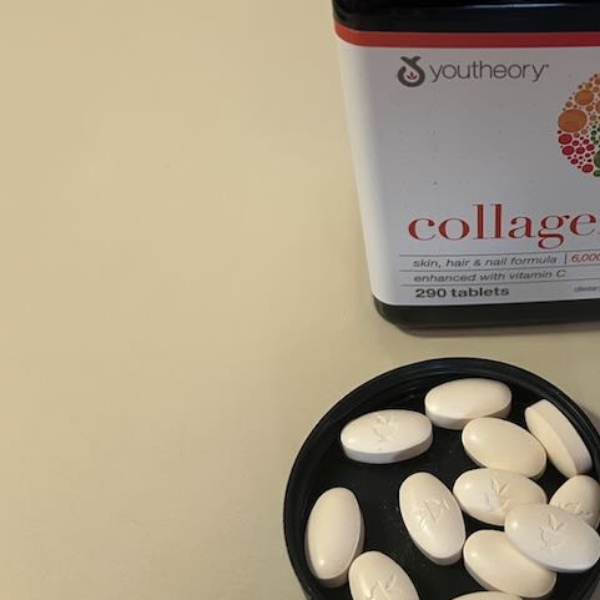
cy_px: 242
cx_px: 554
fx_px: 863
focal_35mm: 44
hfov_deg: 35.8
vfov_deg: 38.2
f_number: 1.5
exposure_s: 1/60
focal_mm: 5.7
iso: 200
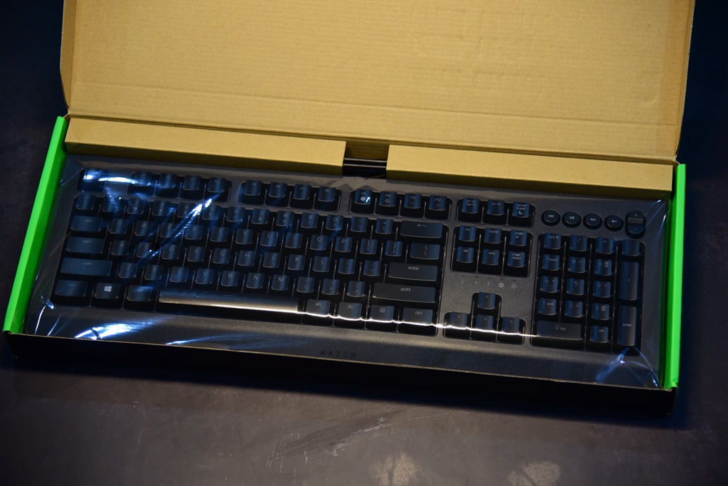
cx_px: 364
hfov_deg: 20.4
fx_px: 2022
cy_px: 243
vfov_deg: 13.7
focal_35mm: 100
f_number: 4
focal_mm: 100
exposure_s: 1/40
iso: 1600
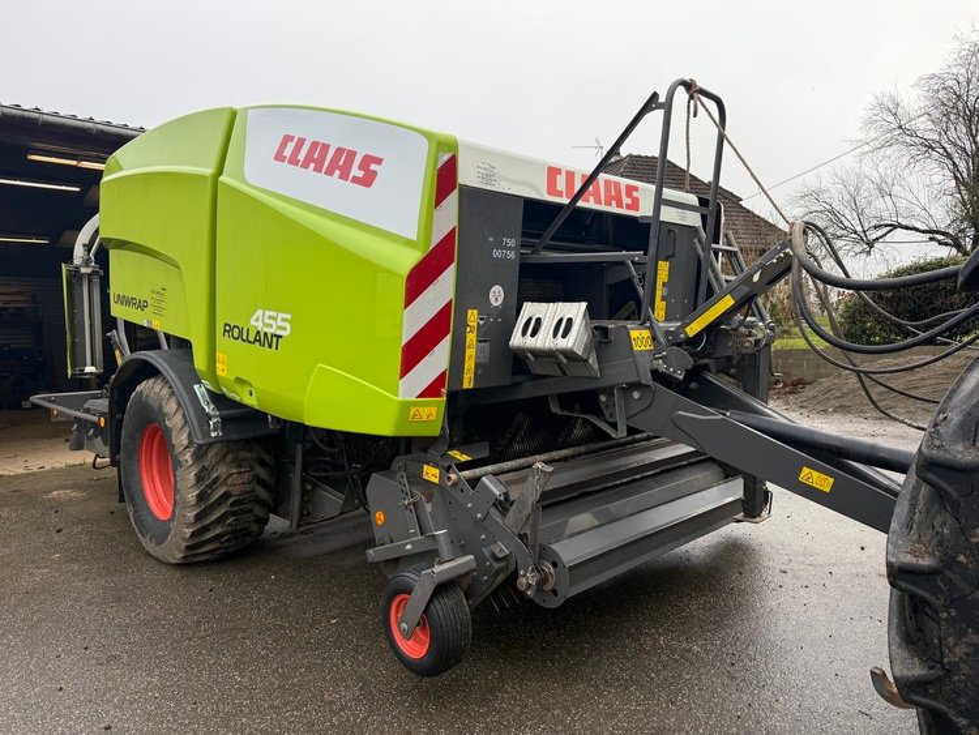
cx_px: 490
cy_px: 368
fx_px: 679
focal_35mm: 24
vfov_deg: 56.8
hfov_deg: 71.6
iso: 100
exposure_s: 1/528
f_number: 1.78
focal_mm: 6.76
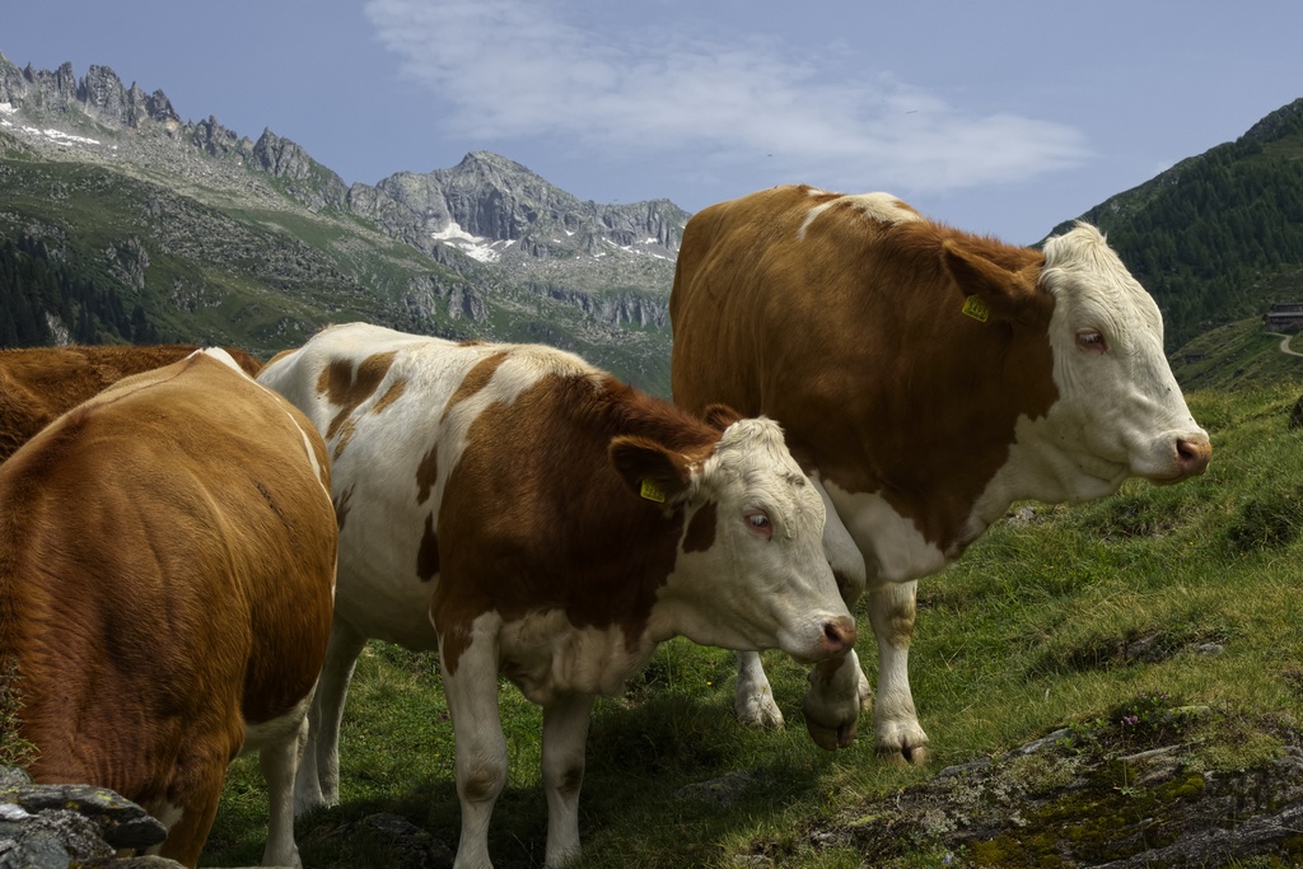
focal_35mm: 52
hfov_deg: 37.8
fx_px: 1900
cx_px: 652
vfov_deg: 25.8
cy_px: 434
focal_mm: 35
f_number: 11
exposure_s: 1/160
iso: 100
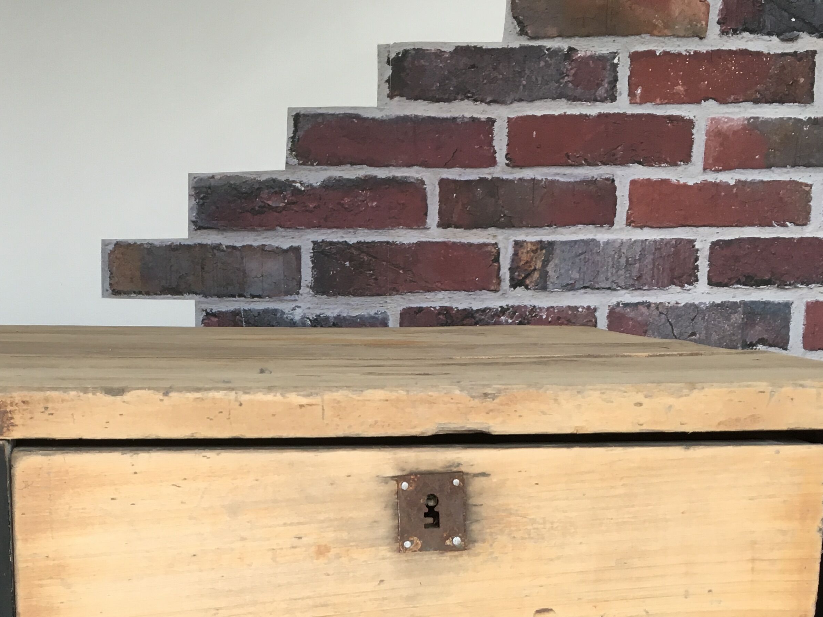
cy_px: 510
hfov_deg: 38.6
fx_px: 1165
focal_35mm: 49
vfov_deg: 28.9
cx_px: 300
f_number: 2.2
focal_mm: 4.15
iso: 32
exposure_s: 1/33
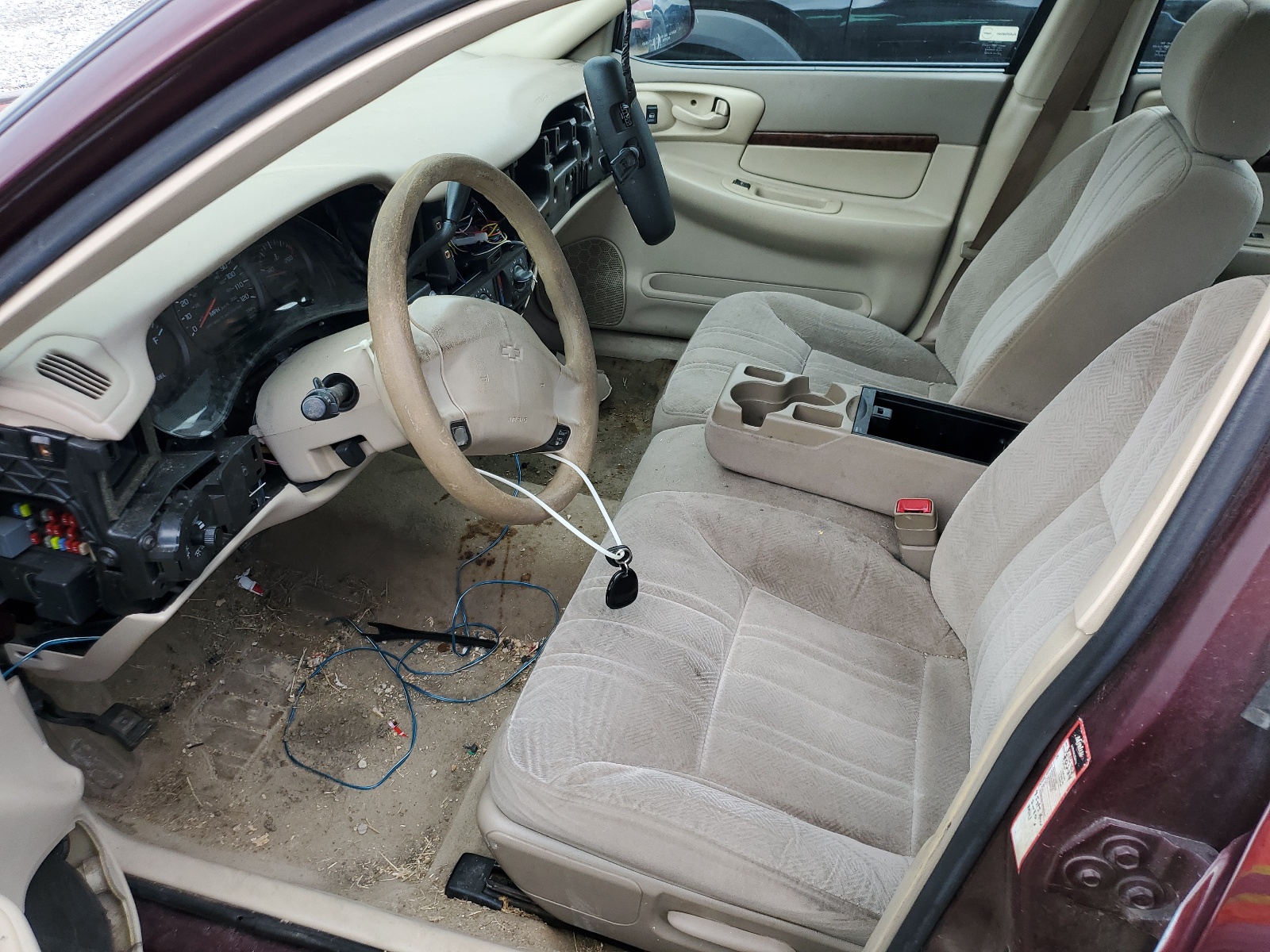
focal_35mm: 26
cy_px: 476
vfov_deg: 53.1
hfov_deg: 67.3
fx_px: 954
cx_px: 635
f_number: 1.5
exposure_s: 1/217
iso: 50
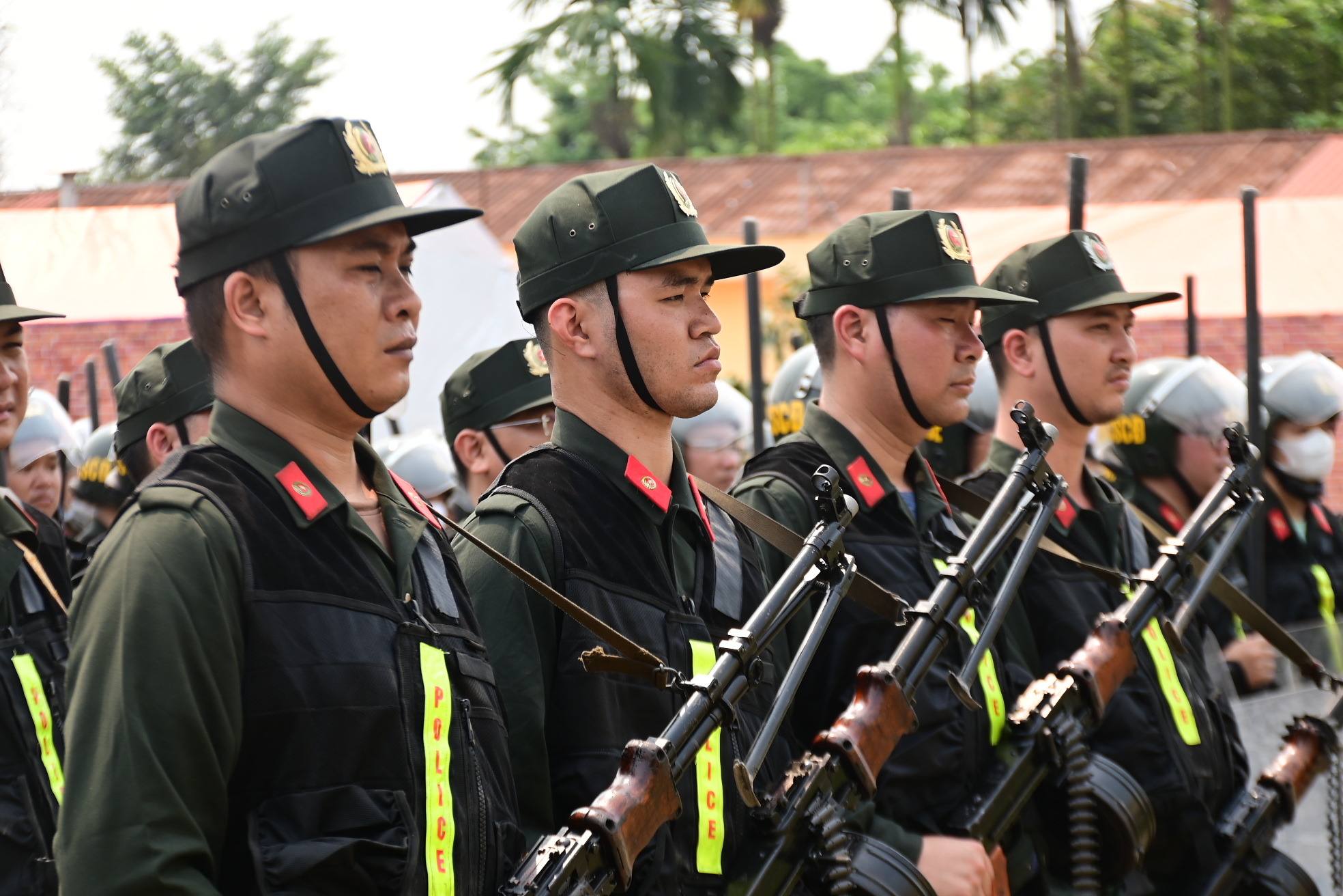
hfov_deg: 15.2
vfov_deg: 10.2
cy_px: 448
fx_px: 5036
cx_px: 672
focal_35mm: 135
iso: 100
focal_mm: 90
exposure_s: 1/200
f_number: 5.3
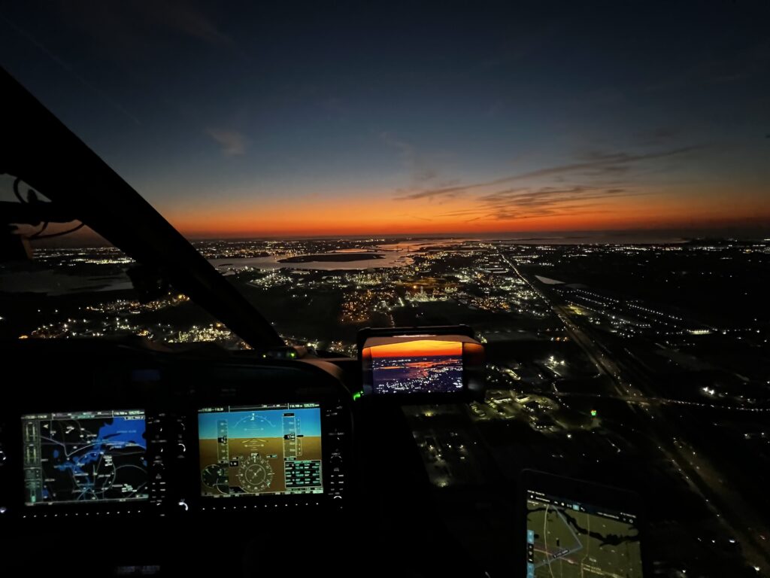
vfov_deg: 89.9
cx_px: 385
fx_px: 289
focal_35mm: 13
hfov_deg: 106.2
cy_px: 289
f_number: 1.8
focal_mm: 1.57
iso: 1000
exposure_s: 1/50
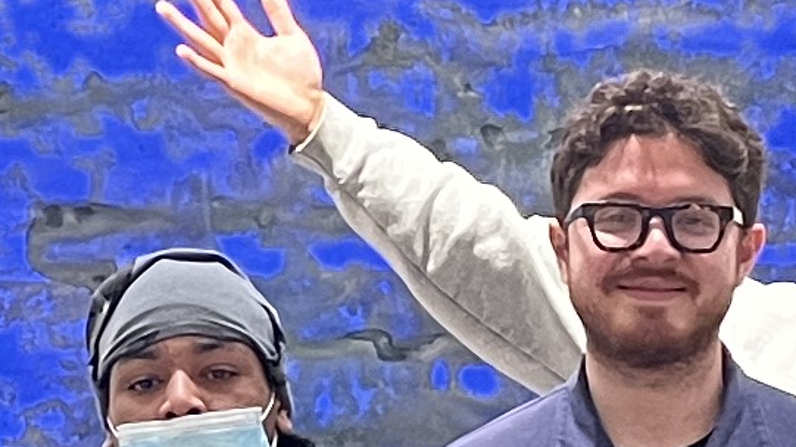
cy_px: 284
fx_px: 4452
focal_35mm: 211
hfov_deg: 10.2
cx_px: 240
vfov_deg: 5.8
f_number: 1.6
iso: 320
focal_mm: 5.1
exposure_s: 1/60
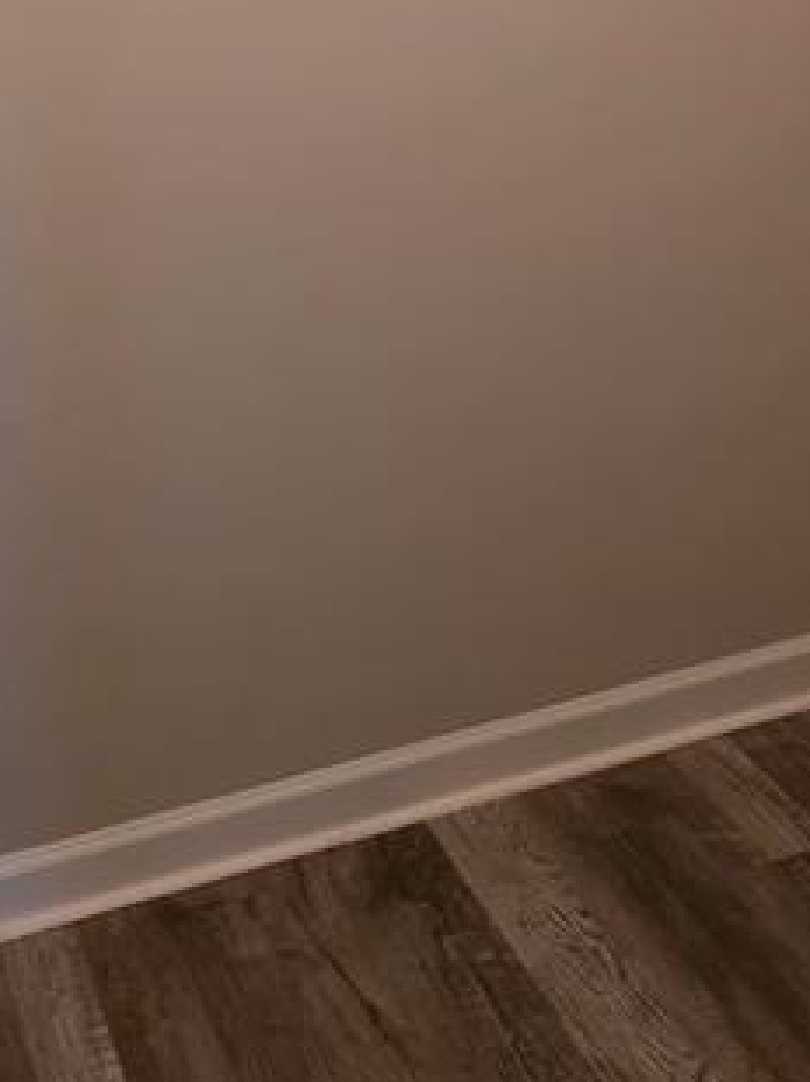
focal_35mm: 57
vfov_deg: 30.7
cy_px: -70
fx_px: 1781
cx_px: 499
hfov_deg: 25.6
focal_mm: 6.3
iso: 1250
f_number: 1.7
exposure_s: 1/120
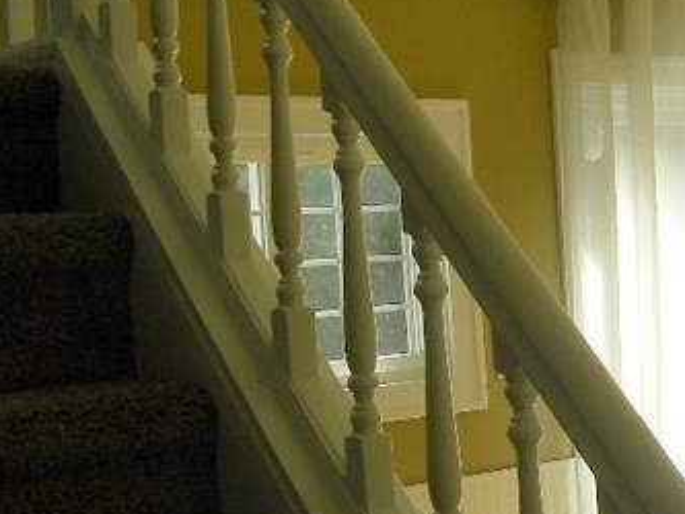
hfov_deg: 22.3
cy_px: 347
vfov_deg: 18.4
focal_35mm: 80
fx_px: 1584
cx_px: 852
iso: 64
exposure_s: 1/100
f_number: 3.5
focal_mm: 4.6
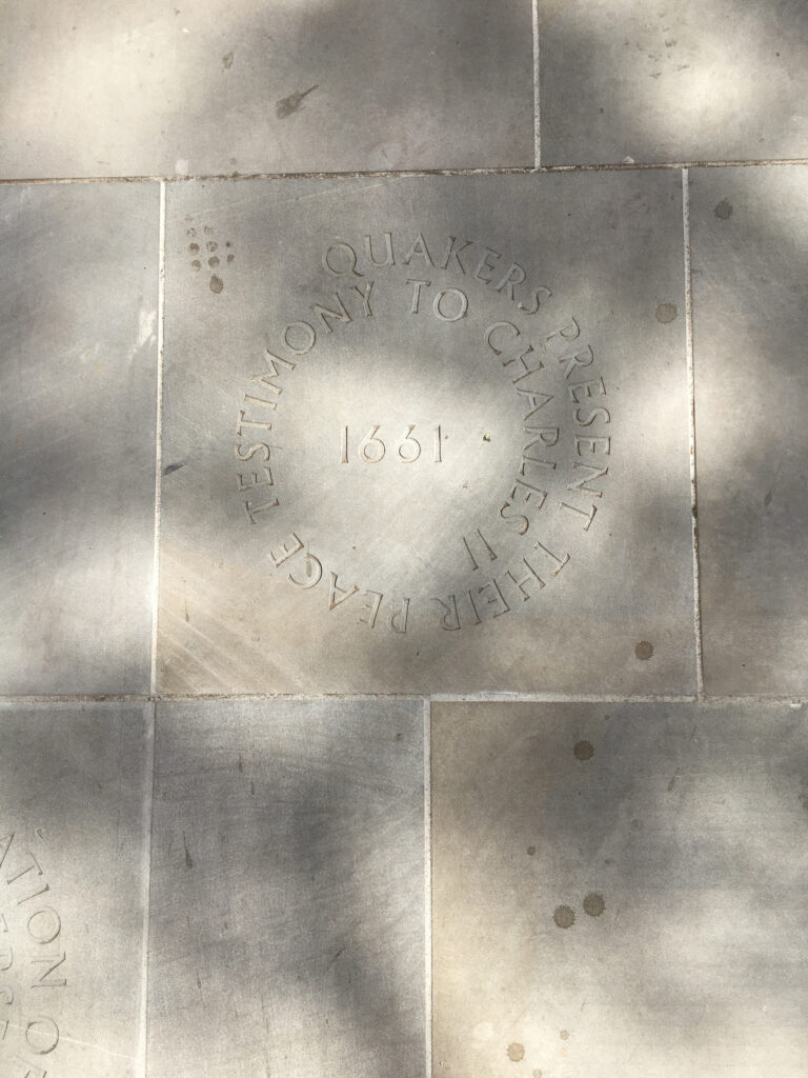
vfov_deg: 61.7
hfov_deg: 48.2
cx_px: 404
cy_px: 539
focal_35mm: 29
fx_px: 903
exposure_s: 1/1326
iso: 25
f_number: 2.2
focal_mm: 4.15
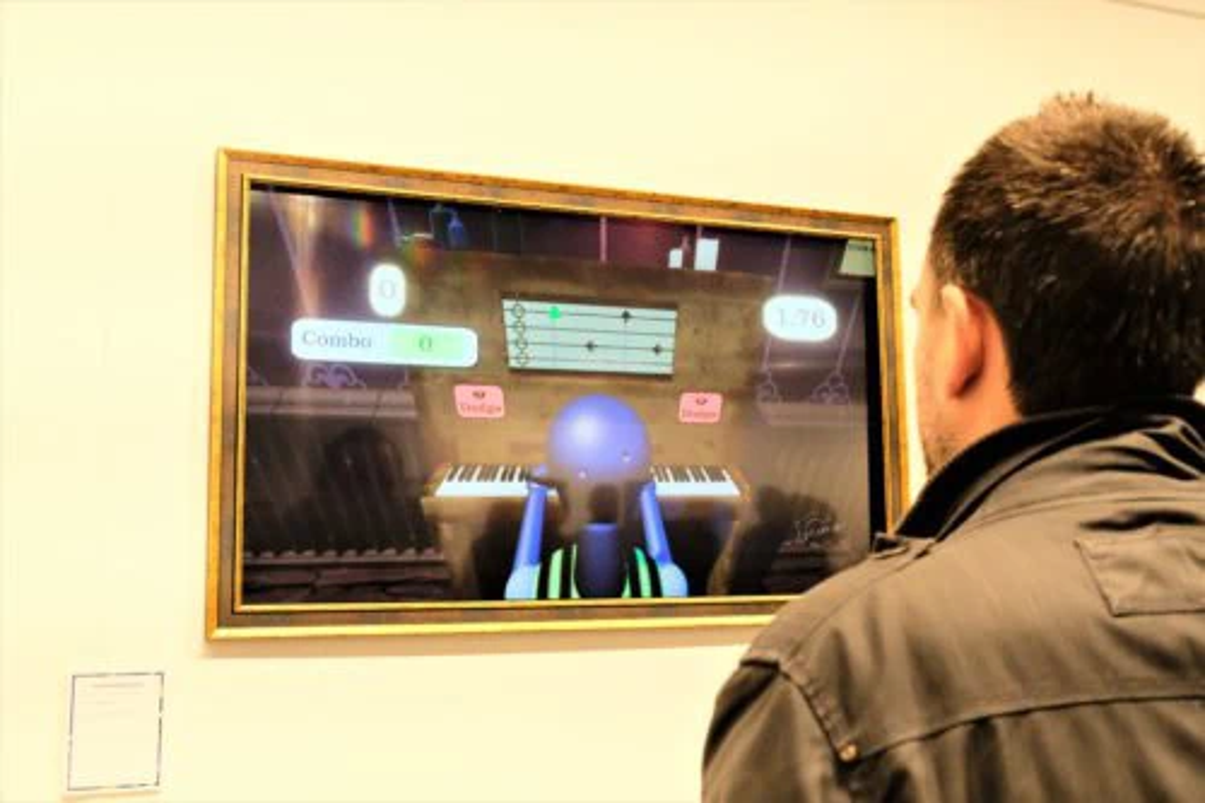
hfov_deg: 48.5
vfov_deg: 33.4
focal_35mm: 40
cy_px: 402
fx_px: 1338
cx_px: 602
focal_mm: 26.5
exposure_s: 1/250
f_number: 5
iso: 8000
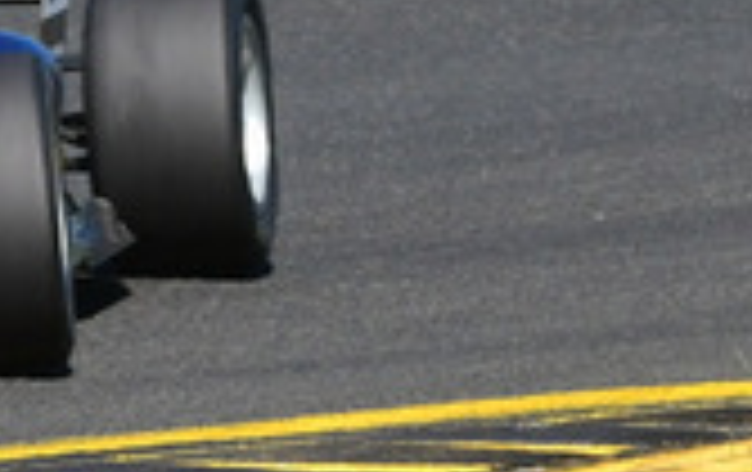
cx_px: -545
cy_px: -117
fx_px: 36049
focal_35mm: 1756
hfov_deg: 1.2
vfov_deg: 0.8
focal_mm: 240
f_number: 11
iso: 500
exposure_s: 1/640
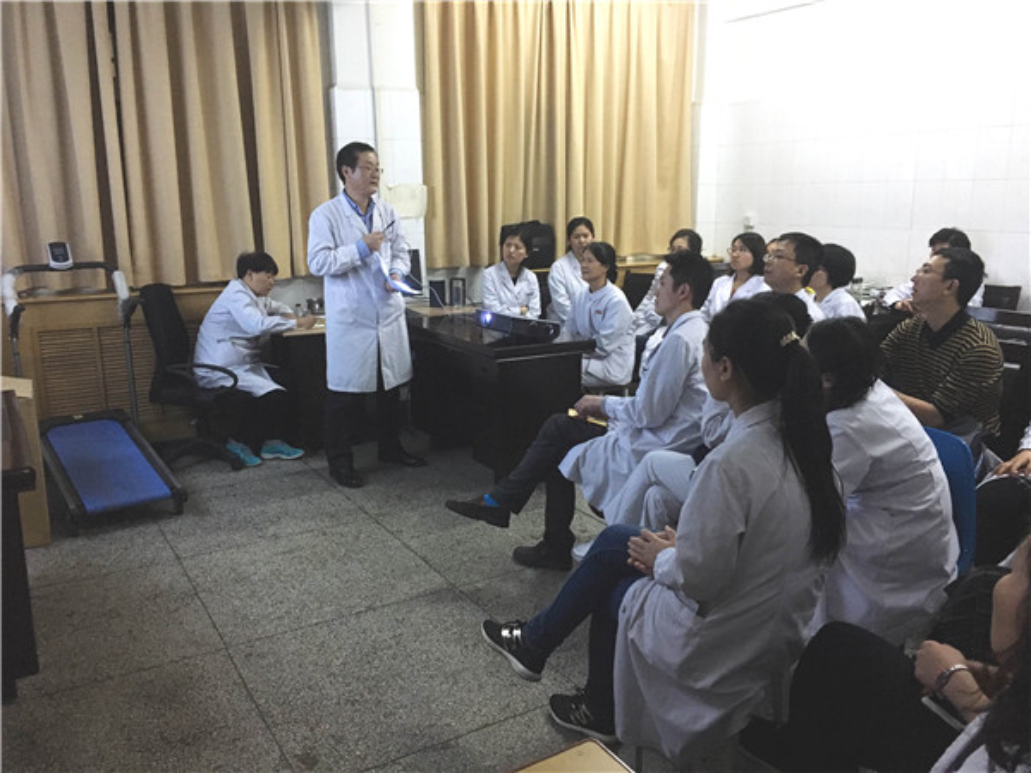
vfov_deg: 48.2
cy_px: 386
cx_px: 516
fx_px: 864
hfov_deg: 61.7
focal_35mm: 29
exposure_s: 1/17
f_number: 2.2
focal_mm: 4.15
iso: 200
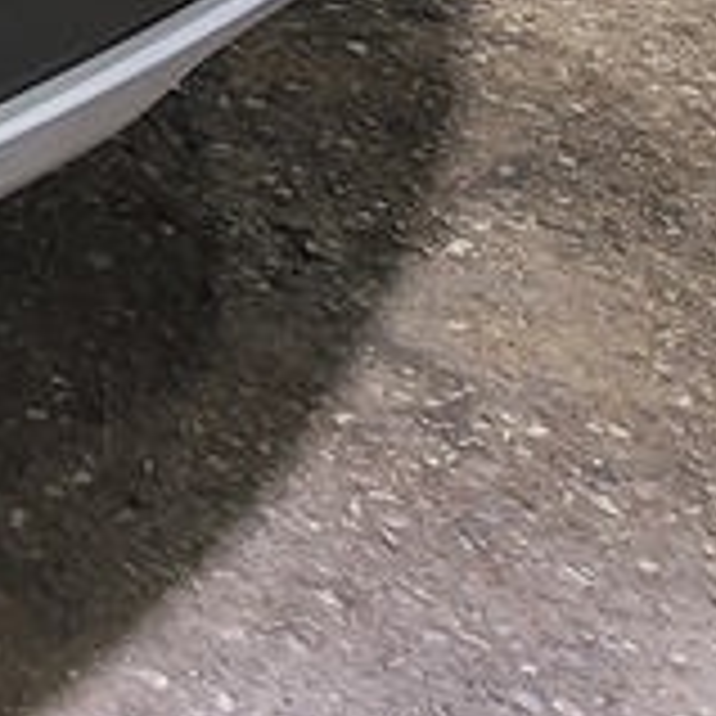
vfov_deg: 10.7
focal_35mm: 142
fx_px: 3323
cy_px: -950
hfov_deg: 9.4
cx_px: -1491
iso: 80
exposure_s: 1/120
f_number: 1.8
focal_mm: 7
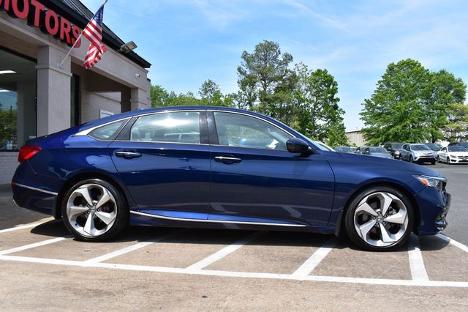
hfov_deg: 62.0
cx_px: 234
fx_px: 390
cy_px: 156
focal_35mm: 30
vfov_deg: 43.6
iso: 400
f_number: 11
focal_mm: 20
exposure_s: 1/500
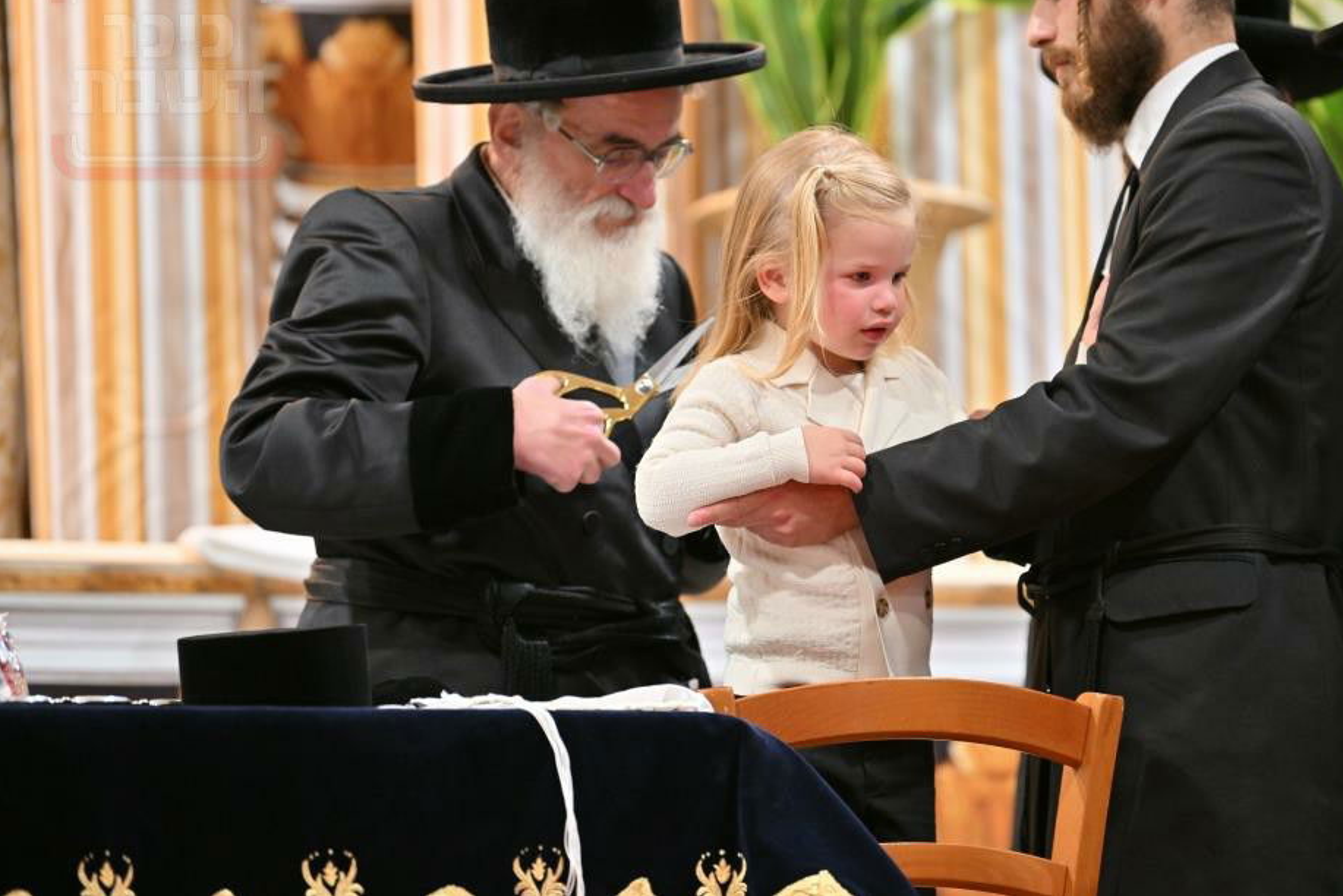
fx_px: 7500
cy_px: 397
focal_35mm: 201
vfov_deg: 6.8
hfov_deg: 10.2
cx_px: 747
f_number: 2.8
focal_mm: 180
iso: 800
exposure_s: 1/200
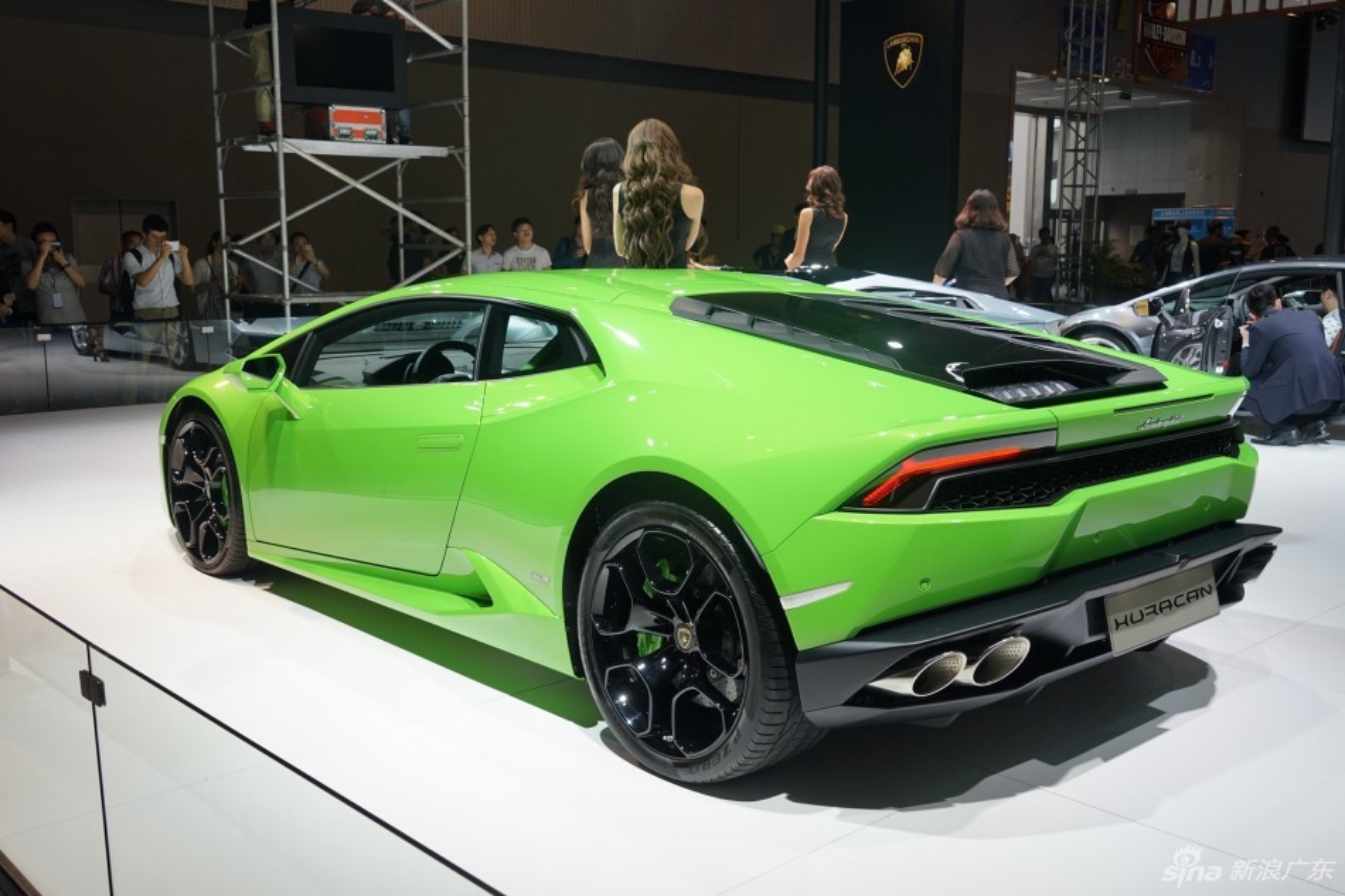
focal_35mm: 34
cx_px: 672
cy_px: 448
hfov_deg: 55.8
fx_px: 1270
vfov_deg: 38.9
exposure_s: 1/60
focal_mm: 34
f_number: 8
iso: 400
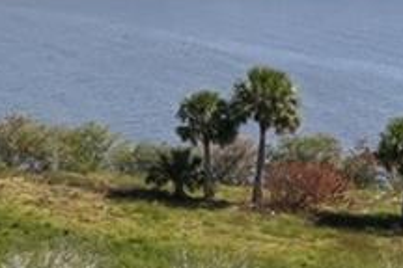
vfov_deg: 9.3
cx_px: -517
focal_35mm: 141
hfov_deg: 12.1
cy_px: -186
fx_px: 1578
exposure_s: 1/80
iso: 100
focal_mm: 19
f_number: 20
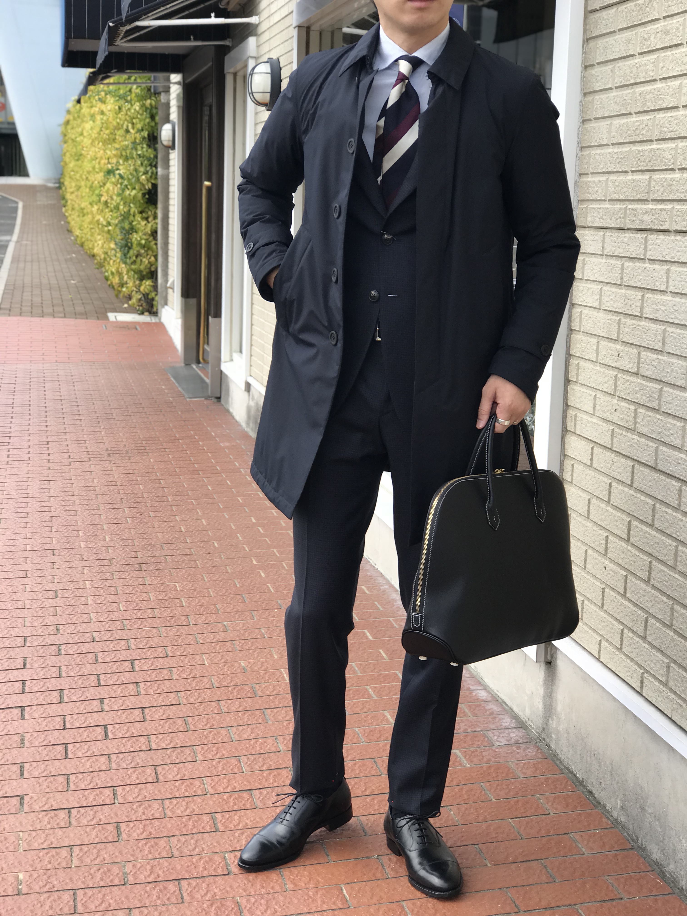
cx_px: 344
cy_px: 458
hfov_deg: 25.7
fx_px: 1508
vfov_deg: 33.8
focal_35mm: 57
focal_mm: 6.6
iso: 20
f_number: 2.8
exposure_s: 1/261
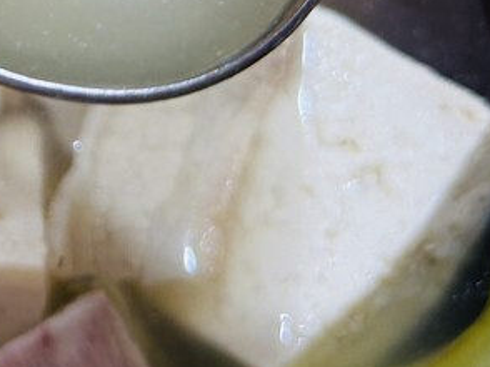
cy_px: -119
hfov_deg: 13.6
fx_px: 1966
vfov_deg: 10.4
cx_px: -170
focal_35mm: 139
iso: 100
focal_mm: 6.86
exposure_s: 1/60
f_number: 1.78
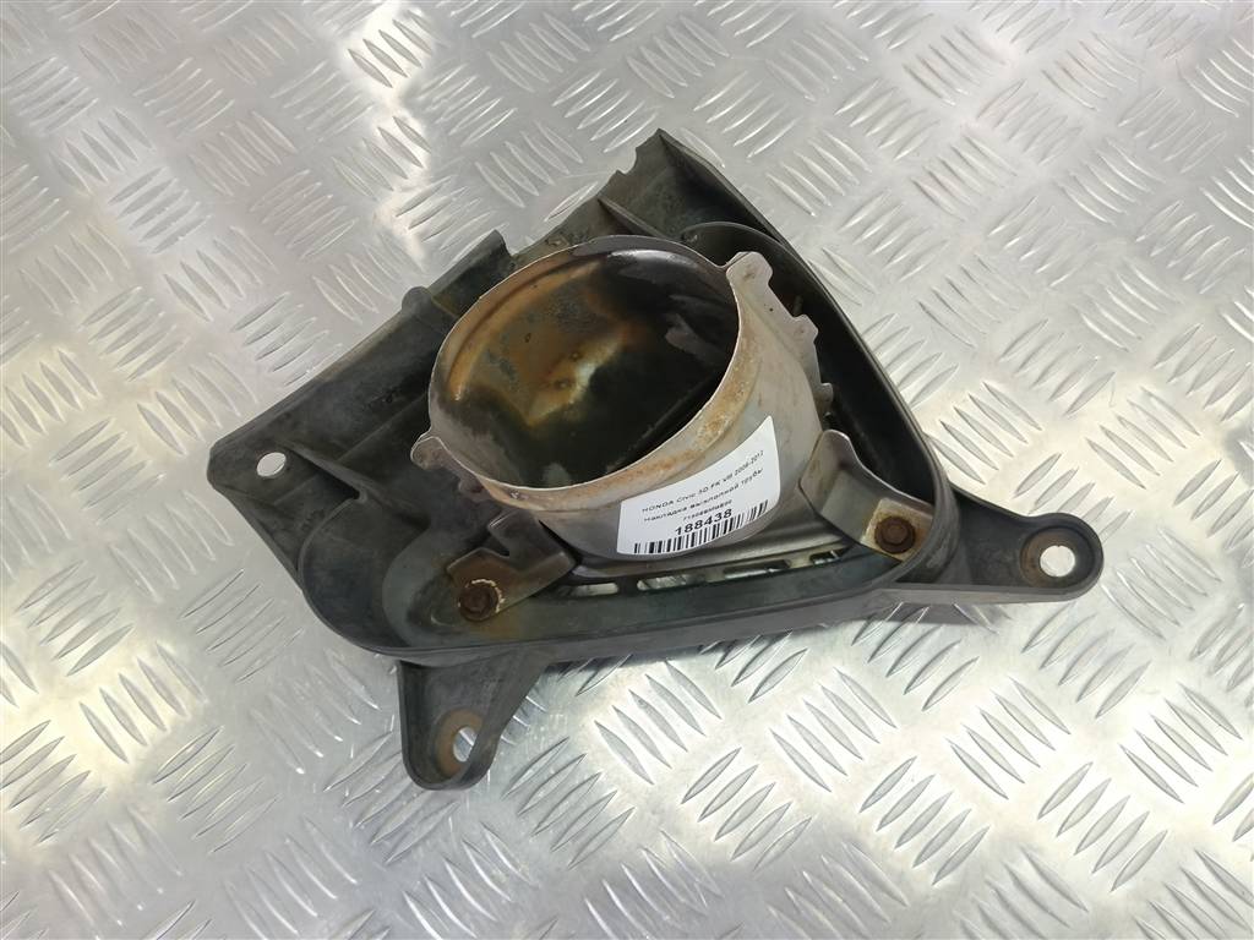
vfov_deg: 51.4
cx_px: 627
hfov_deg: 65.3
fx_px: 978
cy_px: 470
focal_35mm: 27
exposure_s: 1/50
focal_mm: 4.11
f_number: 1.6
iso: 108
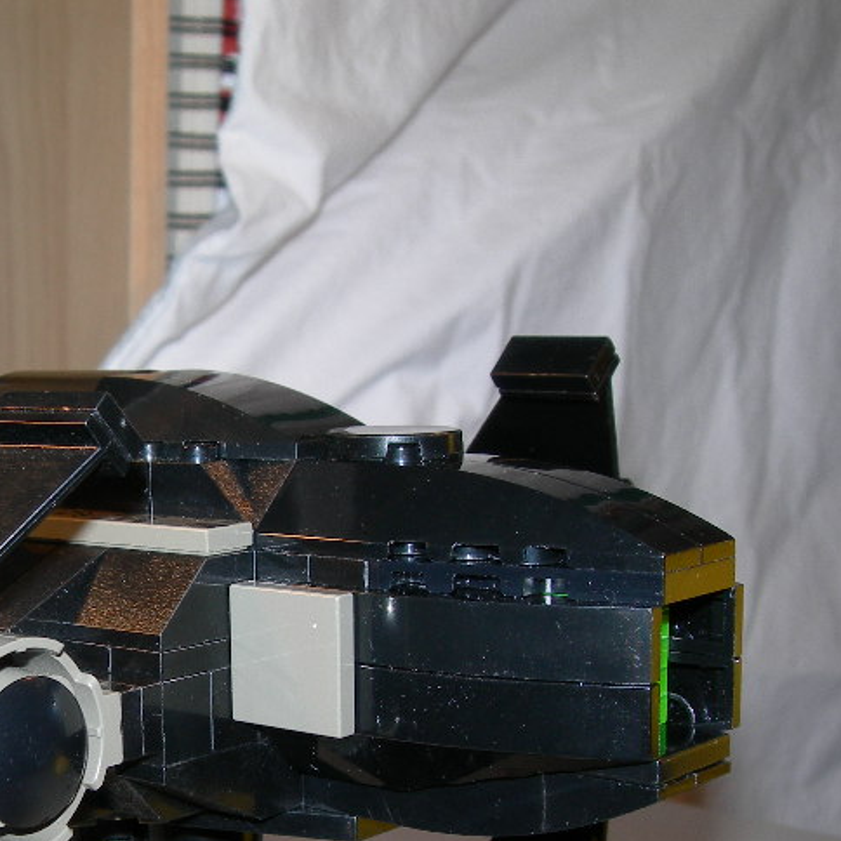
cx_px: 70
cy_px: 653
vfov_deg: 24.0
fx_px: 1952
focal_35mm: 71
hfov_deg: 23.6
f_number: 4.8
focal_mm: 7.8
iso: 50
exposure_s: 1/60.1
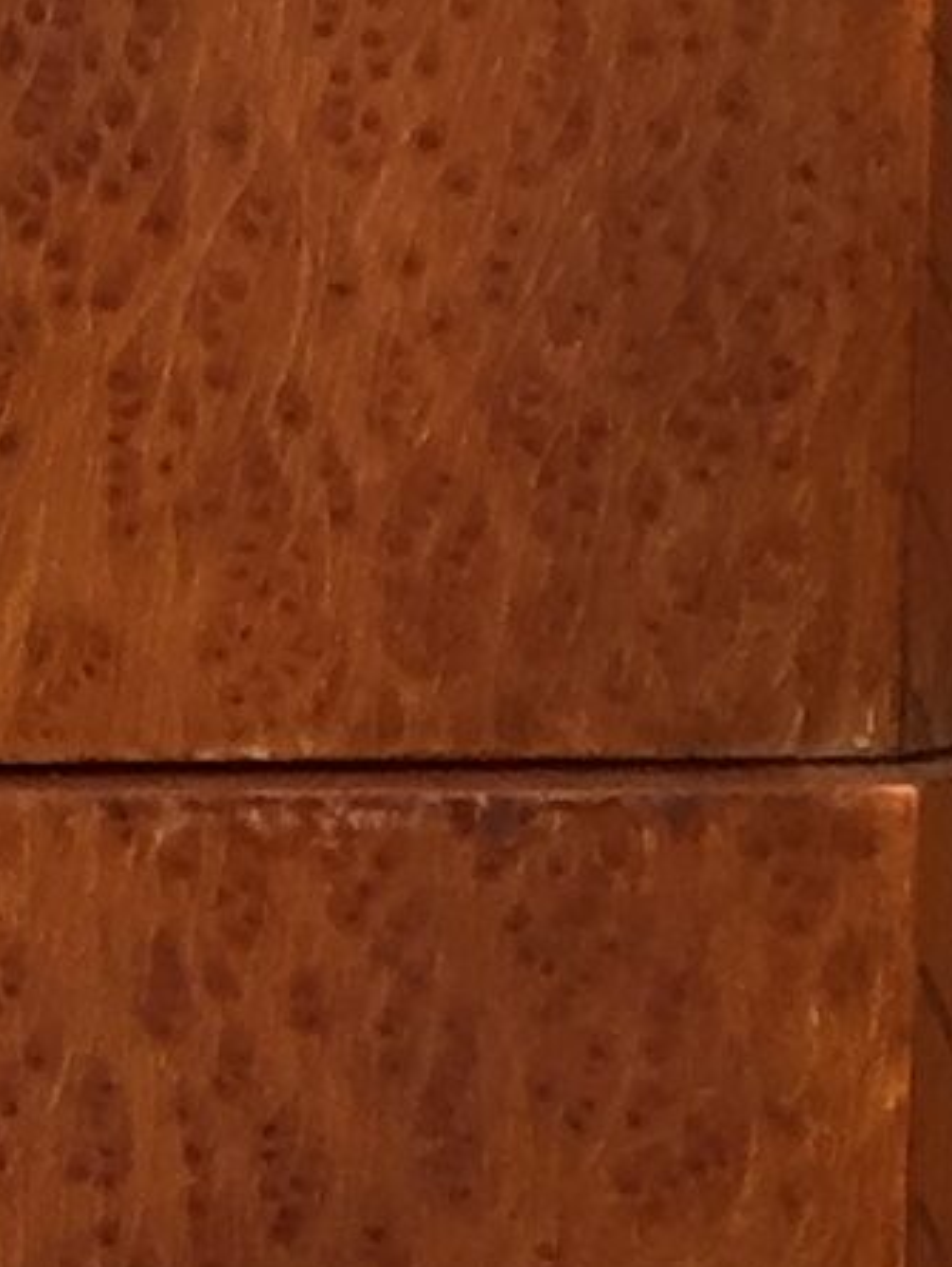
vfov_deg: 9.3
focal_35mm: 212
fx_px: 7766
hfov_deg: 6.6
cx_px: -1597
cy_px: 216
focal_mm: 4.15
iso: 100
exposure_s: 1/33
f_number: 2.2
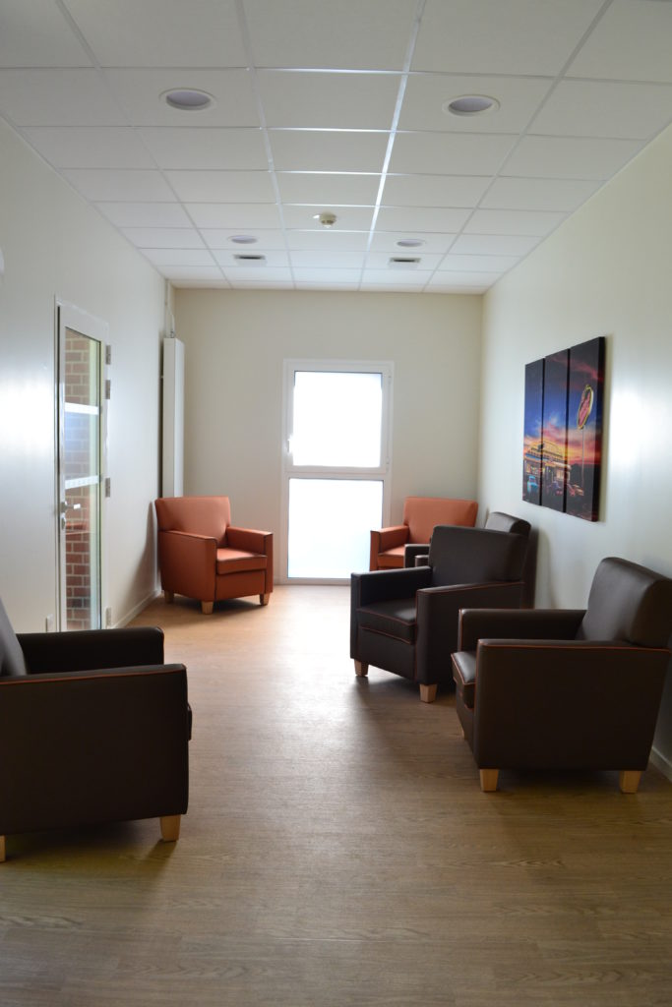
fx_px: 756
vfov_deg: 67.4
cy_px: 504
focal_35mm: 27
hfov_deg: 47.9
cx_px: 336
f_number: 8
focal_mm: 18
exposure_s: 1/60
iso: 800
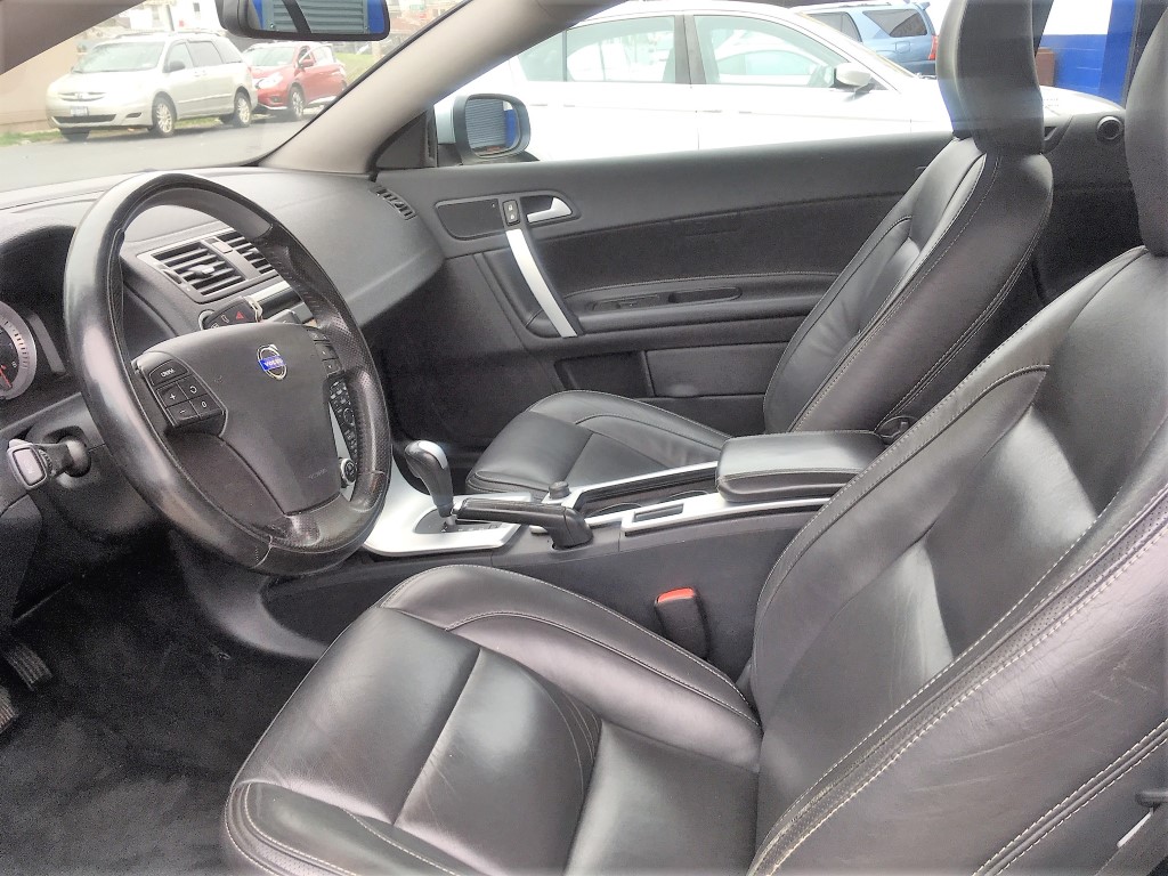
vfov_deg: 48.2
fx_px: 979
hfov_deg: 61.7
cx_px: 584
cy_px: 438
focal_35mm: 29
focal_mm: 4.15
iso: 40
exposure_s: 1/120
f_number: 2.2
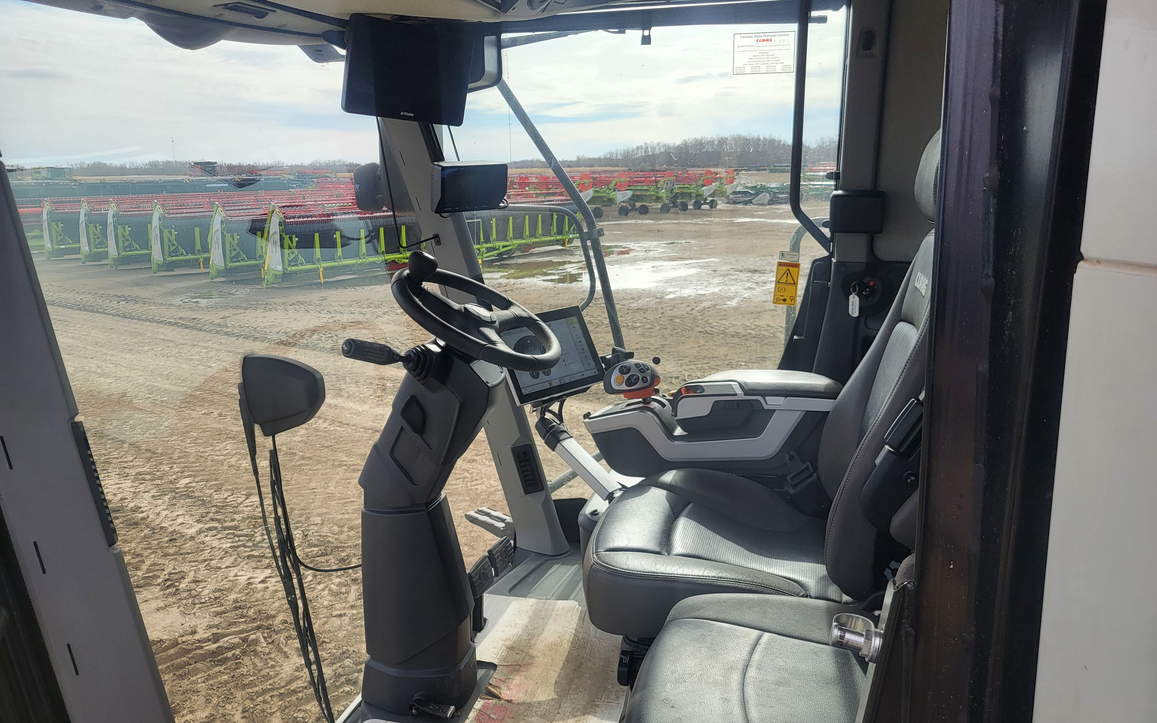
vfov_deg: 44.5
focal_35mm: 28
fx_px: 883
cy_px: 333
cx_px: 574
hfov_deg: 66.5
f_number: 1.8
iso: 40
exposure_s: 1/1700
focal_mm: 5.4
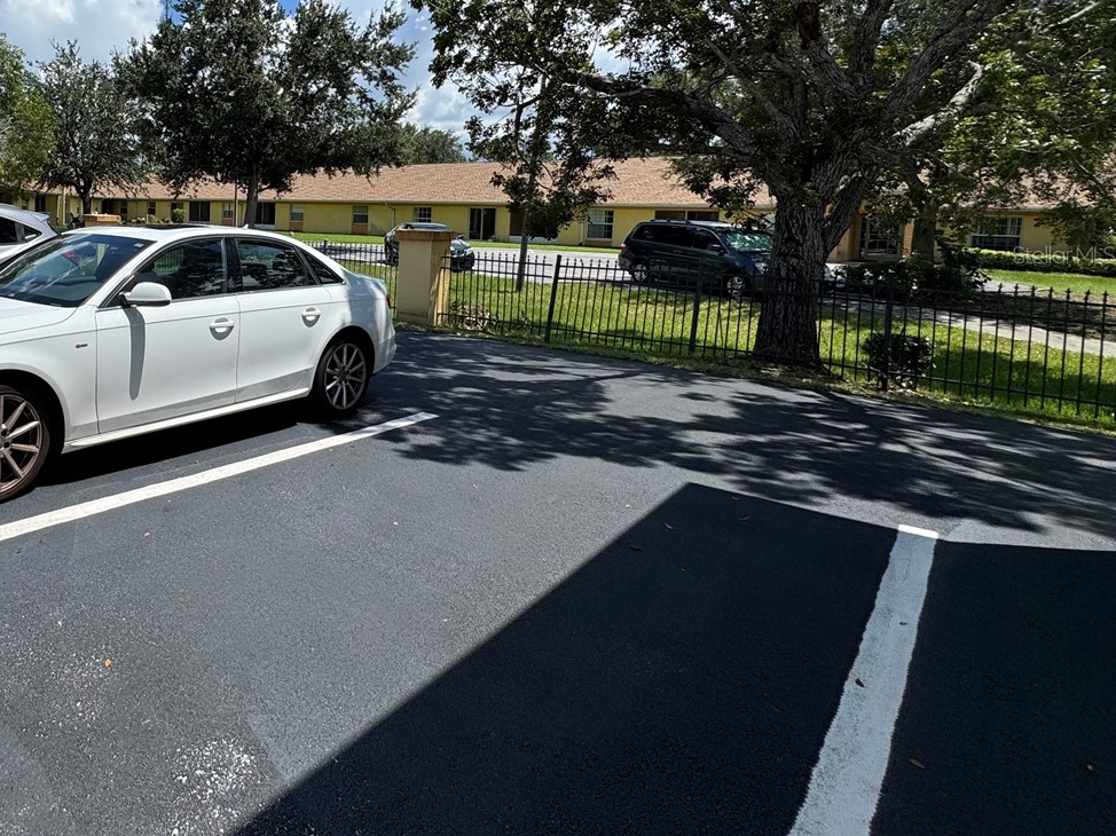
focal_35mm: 23
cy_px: 254
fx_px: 741
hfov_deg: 66.3
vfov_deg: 57.1
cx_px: 204
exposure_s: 1/2494
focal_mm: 2.22
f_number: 2.2
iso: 50
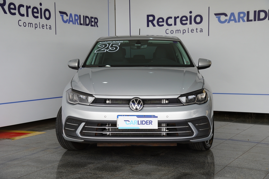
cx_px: 134
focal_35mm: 62
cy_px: 90
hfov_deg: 32.6
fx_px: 460
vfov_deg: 22.1
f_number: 5
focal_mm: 41
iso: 100
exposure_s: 1/100
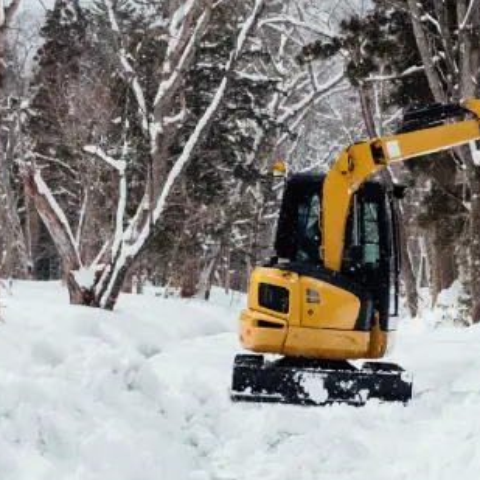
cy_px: 187
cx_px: 329
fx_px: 1381
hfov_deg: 19.6
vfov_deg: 19.7
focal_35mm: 88
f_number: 2.8
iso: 200
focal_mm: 26.6
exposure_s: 1/3200
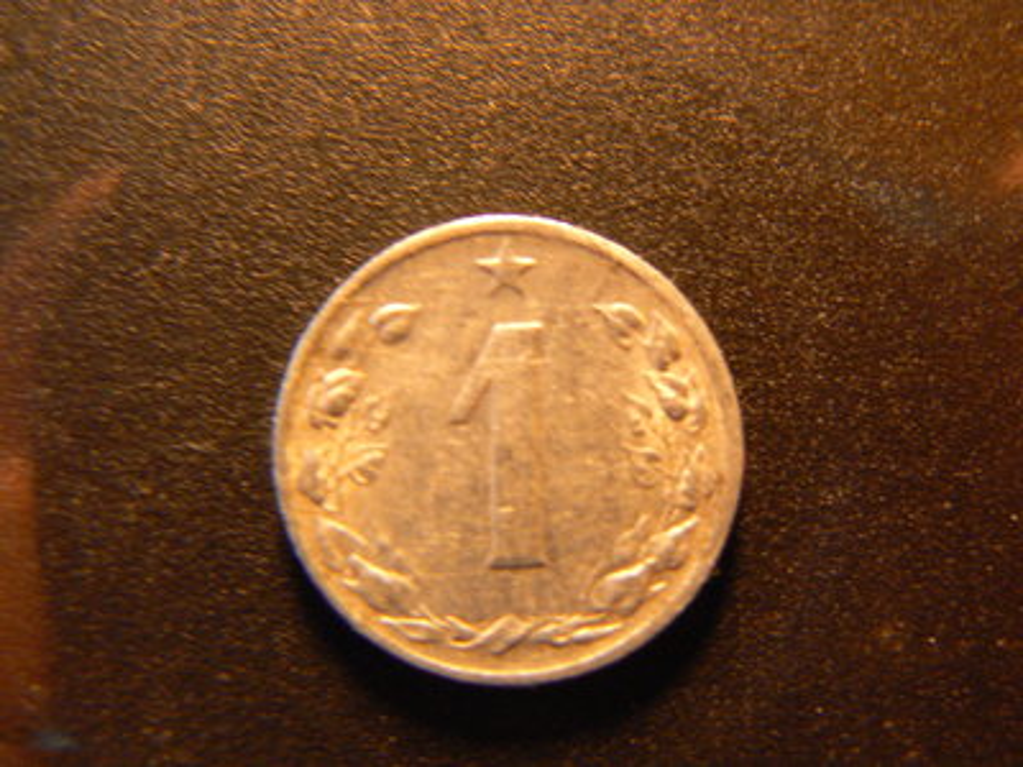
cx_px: 512
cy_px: 384
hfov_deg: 51.4
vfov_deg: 39.7
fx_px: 1064
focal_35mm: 36
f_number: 2.8
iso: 200
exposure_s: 1/20
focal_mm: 6
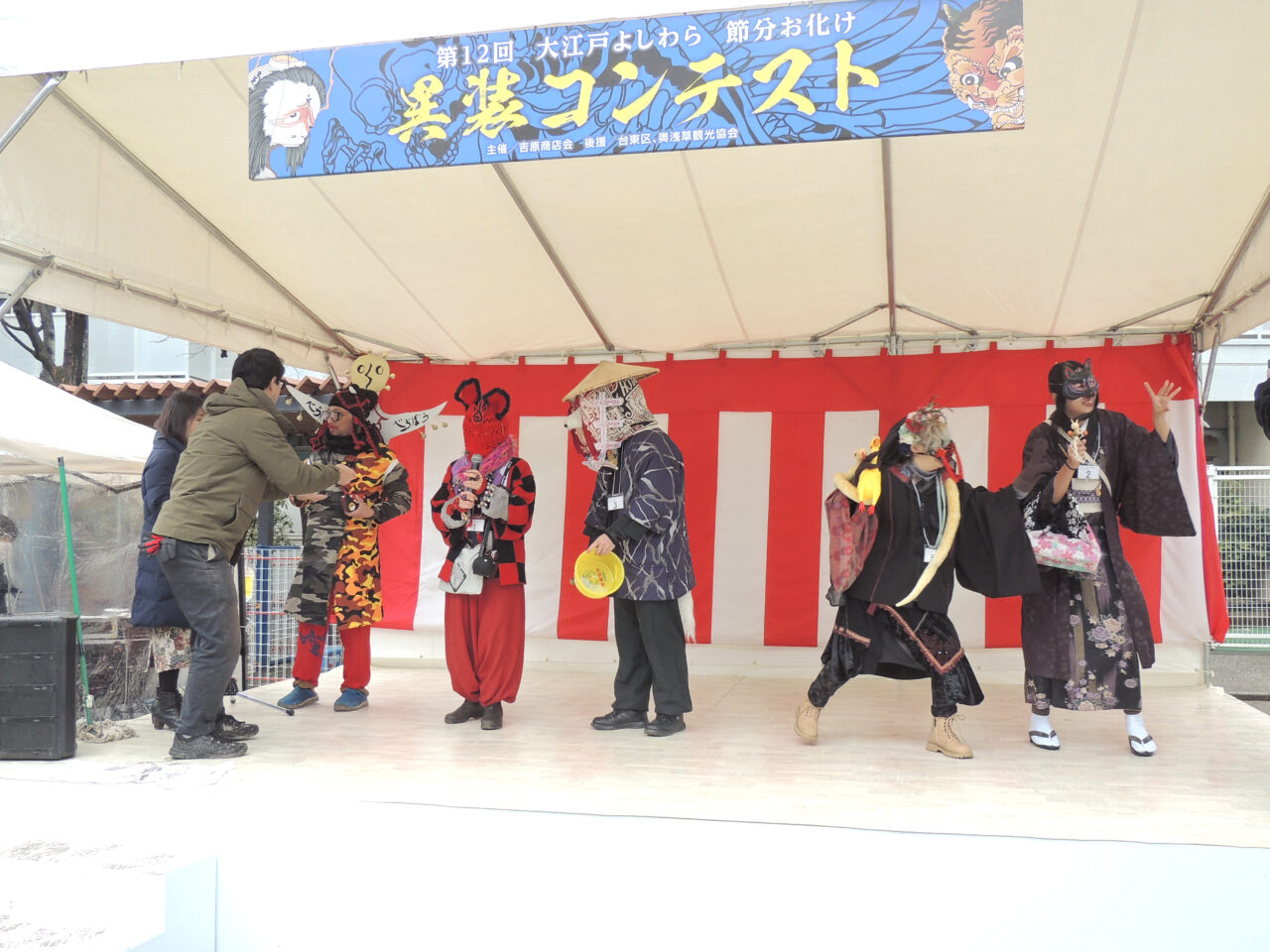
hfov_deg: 55.4
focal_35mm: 33
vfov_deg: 42.9
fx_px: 1211
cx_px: 635
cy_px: 476
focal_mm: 5.8
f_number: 3.2
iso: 100
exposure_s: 1/100
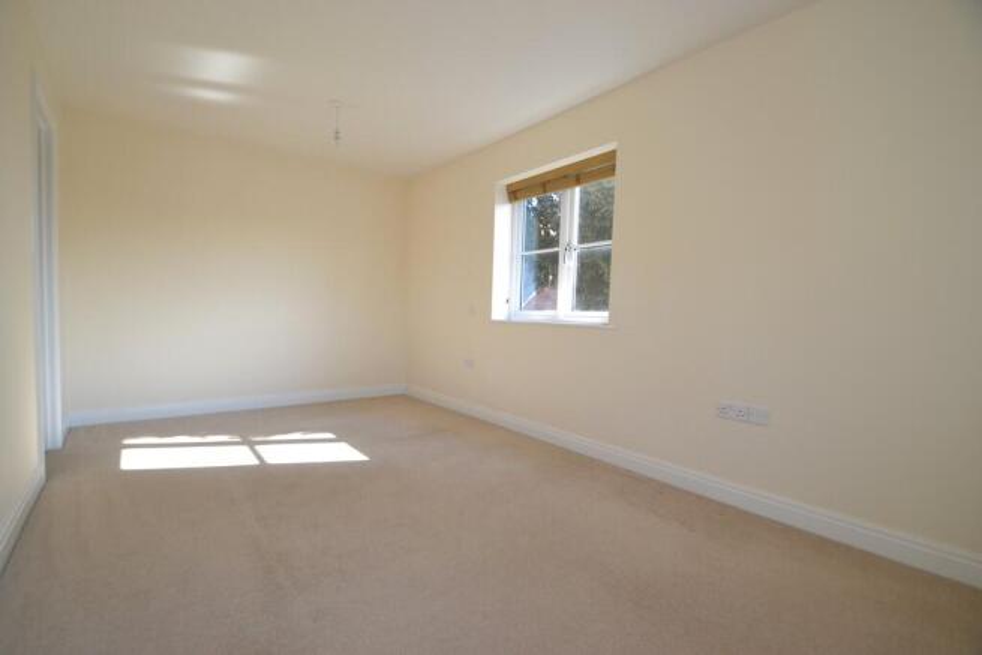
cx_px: 491
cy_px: 328
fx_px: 409
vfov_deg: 77.4
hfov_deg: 100.4
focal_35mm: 15
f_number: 5.6
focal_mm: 10
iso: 320
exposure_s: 1/125
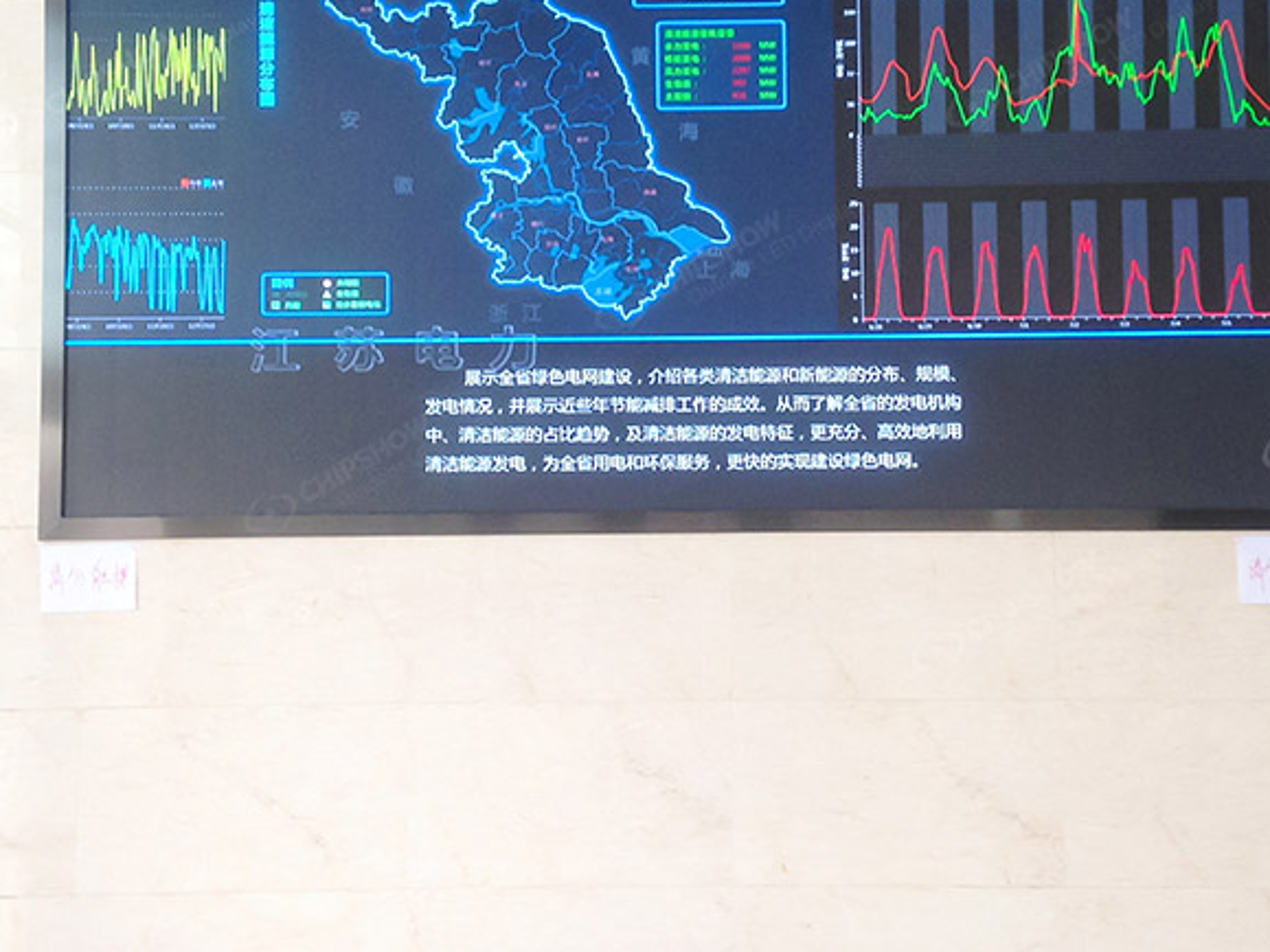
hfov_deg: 33.8
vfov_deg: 25.6
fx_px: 2091
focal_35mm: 57
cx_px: 605
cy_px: 373
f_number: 2.4
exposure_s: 1/20
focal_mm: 4.13
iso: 64
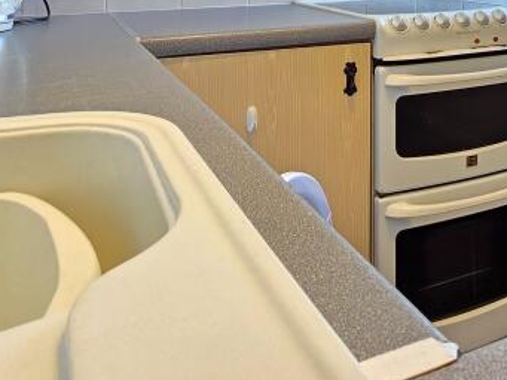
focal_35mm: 39
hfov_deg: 45.3
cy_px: -114
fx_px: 571
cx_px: 409
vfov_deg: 29.6
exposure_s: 1/50
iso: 125
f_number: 2.2
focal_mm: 2.2
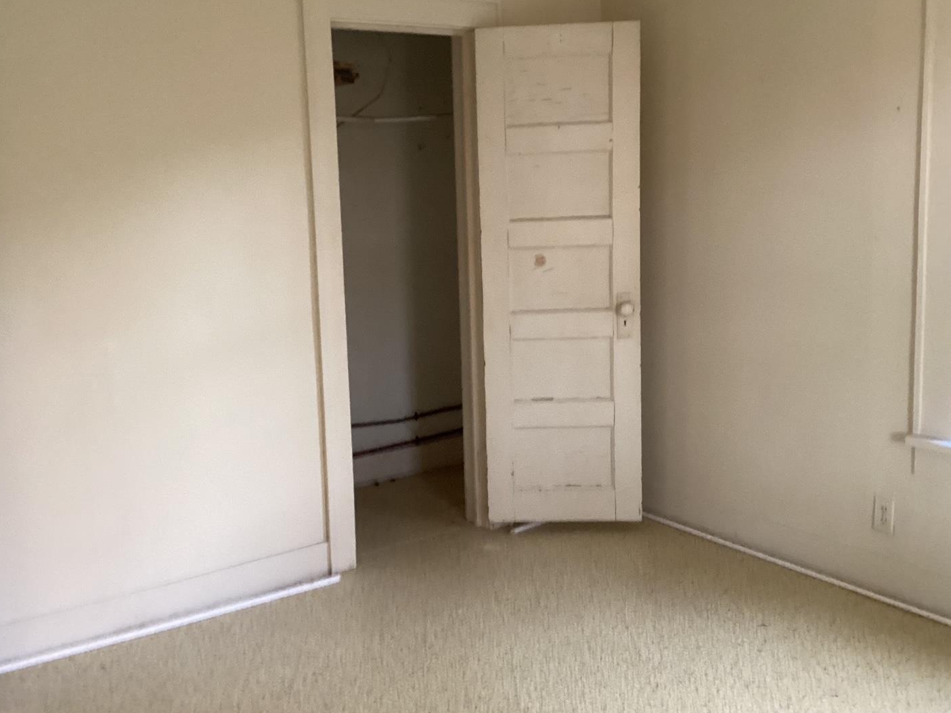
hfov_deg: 51.2
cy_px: 312
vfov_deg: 39.6
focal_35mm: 36
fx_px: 989
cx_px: 417
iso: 320
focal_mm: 3.3
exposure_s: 1/60
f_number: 2.4
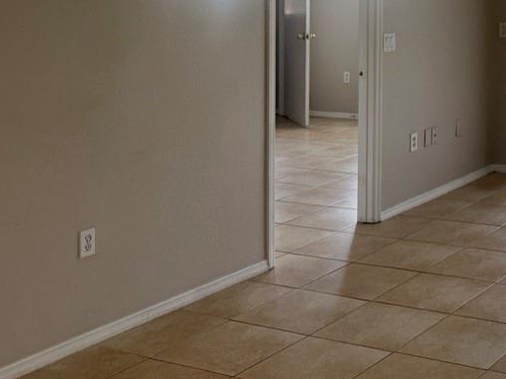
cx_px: 572
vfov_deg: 23.1
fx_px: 877
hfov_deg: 28.8
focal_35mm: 60
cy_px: -32
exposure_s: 1/243
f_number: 1.78
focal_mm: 6.76
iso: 80
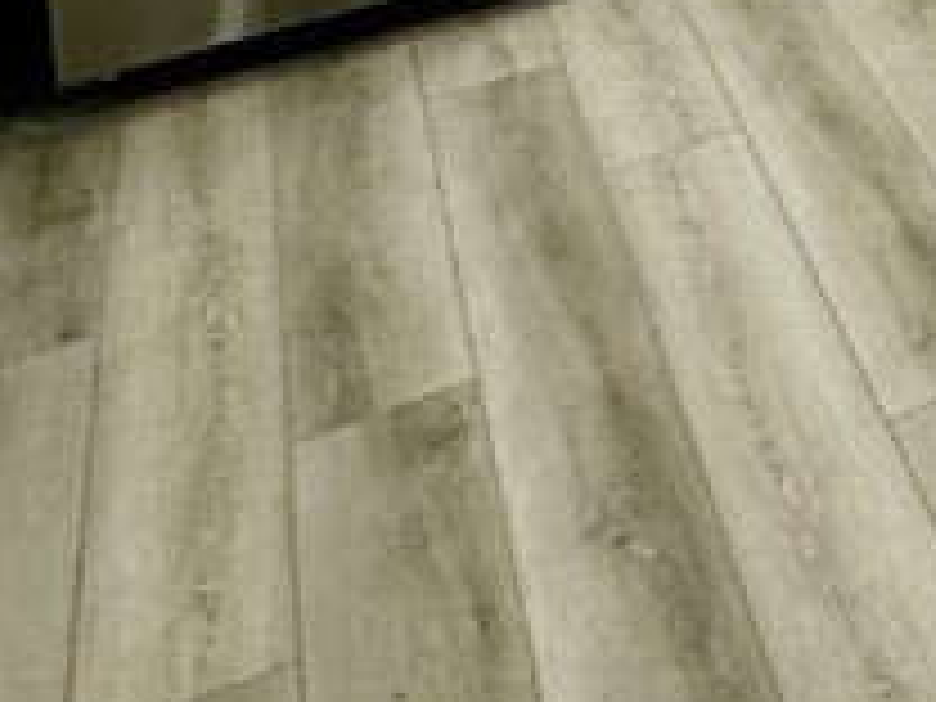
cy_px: -747
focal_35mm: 69
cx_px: 1287
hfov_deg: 23.9
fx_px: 1866
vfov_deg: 16.0
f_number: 2.2
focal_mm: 2.22
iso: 160
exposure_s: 1/120
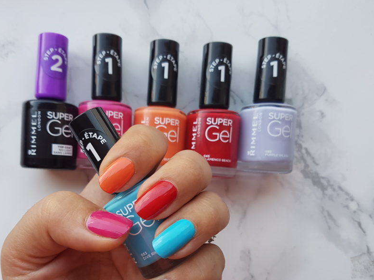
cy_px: 178
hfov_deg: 53.8
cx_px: 162
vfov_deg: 41.4
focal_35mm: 34
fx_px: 367
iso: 50
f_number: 1.7
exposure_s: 1/120
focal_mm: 4.2
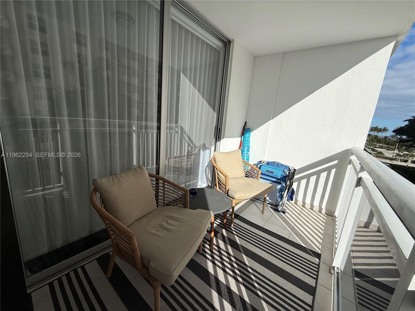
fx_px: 168
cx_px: 208
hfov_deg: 102.1
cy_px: 156
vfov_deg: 85.7
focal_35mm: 14
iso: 50
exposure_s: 1/3891
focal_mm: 2.22
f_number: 2.2
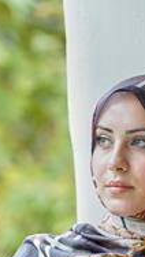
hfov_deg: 3.1
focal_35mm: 388
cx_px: 93
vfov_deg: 5.5
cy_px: 306
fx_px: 2647
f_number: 4.5
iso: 400
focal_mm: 150
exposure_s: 1/125
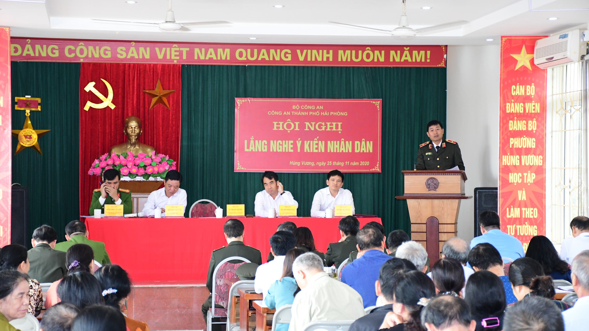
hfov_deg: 22.5
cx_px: 292
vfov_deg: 12.7
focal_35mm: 95
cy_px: 170
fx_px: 1484
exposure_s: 1/200
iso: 2000
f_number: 5
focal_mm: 60
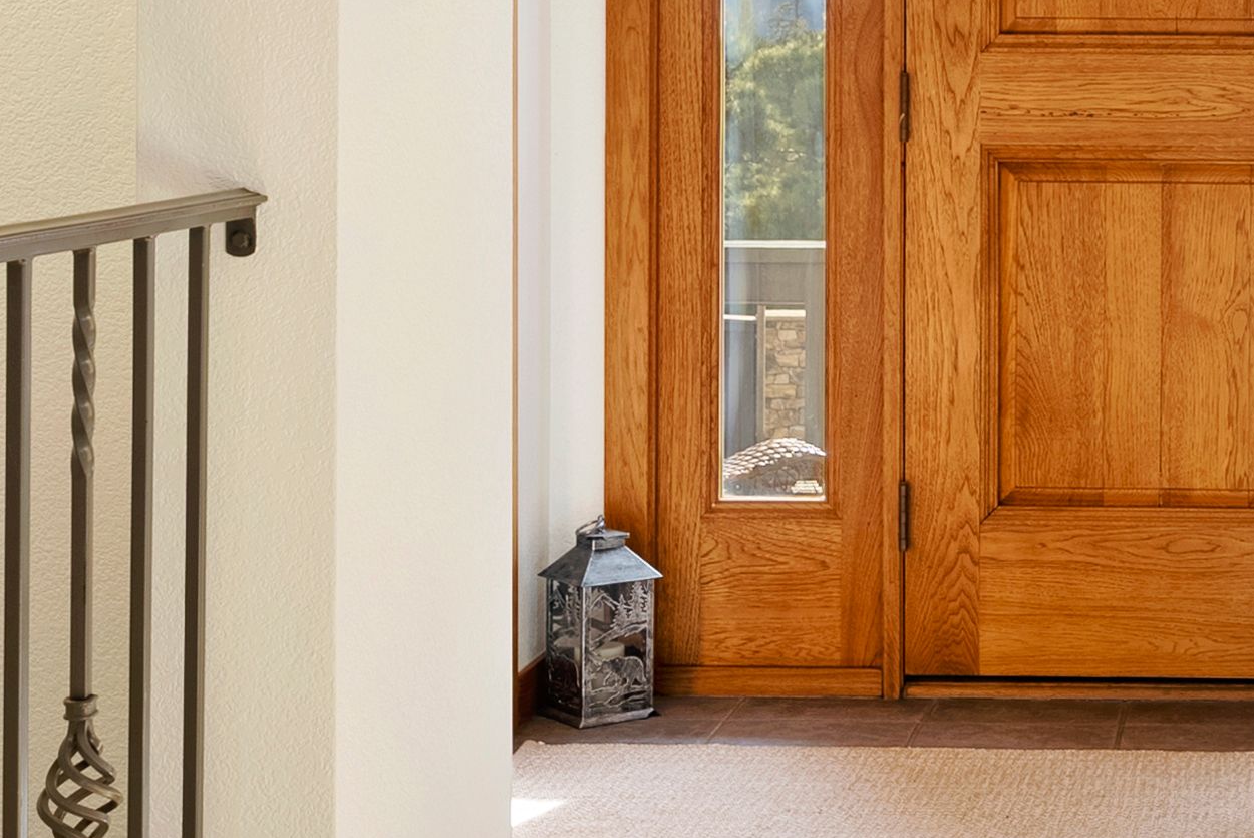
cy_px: 69
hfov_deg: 24.7
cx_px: 1268
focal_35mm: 78
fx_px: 2718
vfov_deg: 17.2
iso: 160
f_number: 9
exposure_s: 1/6
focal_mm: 23
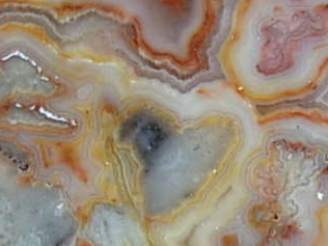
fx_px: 1165
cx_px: 270
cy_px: 283
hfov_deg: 15.9
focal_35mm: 123
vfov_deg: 11.8
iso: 50
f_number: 2.9
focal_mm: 6.3
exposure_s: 1/42.7
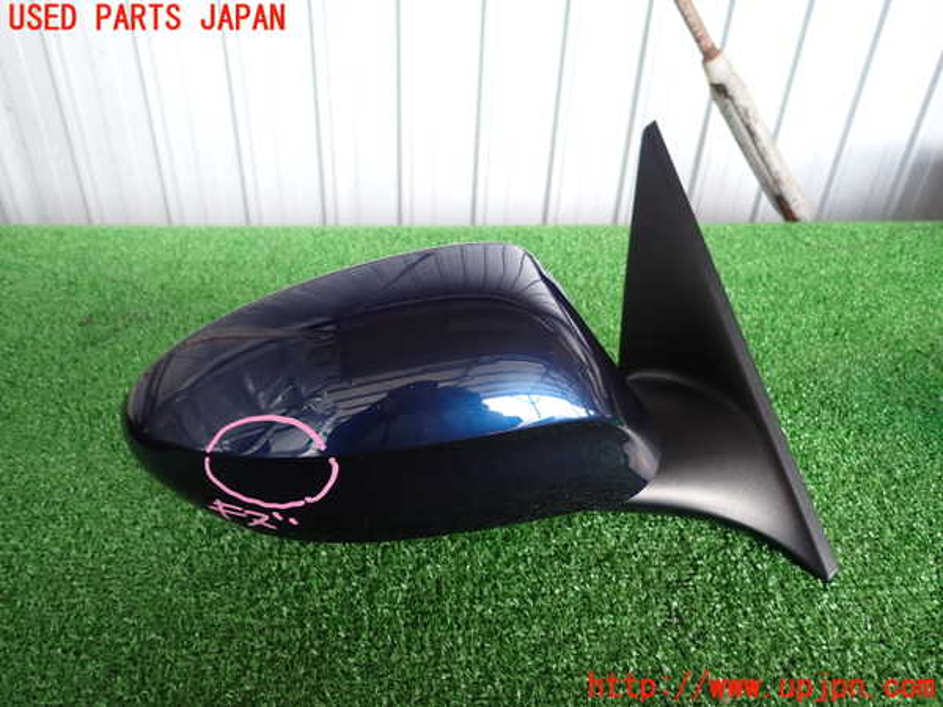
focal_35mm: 25
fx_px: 681
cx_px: 472
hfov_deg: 69.4
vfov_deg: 54.9
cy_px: 354
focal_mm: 4.5
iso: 100
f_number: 2
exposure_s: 1/80
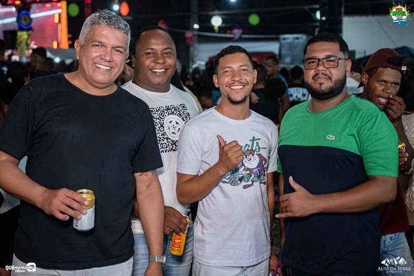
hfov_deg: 37.9
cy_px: 138
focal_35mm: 52
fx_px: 604
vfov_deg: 25.8
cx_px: 207
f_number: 2.8
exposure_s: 1/640
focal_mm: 35
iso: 2500
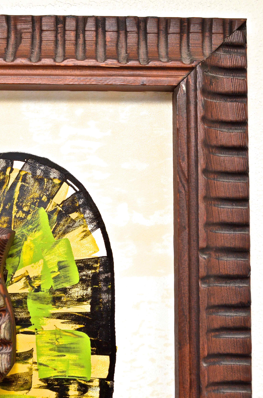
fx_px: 837
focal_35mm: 76
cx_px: 130
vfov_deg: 26.7
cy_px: 205
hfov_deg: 17.9
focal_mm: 48
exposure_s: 1/200
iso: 1600
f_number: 11
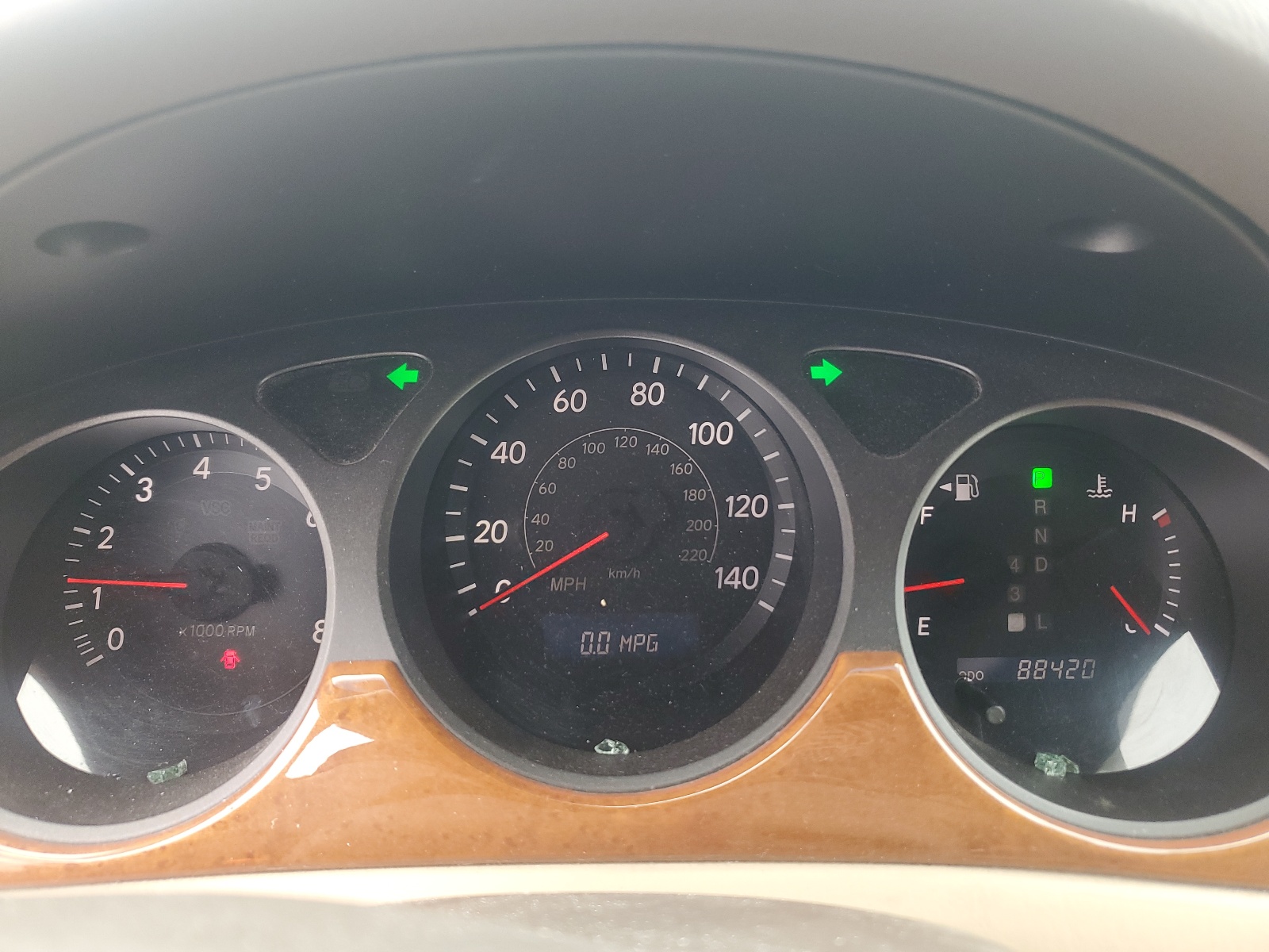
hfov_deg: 67.3
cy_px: 476
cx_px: 634
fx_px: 953
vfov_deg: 53.1
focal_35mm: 26
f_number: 1.5
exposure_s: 1/120
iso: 86
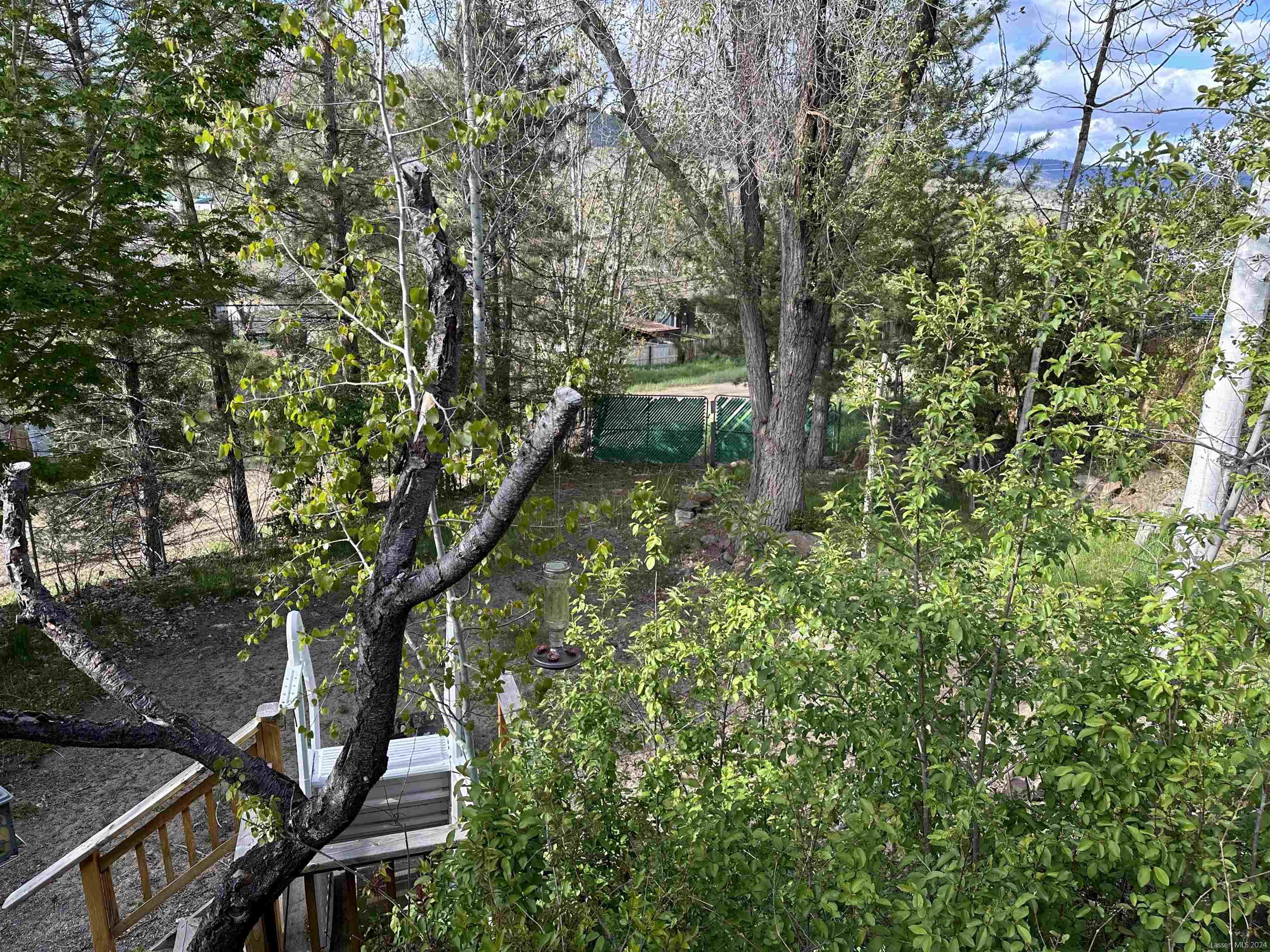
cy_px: 476
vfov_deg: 56.8
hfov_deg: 71.6
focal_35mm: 24
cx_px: 635
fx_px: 881
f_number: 1.78
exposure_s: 1/729
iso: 80
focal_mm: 6.86
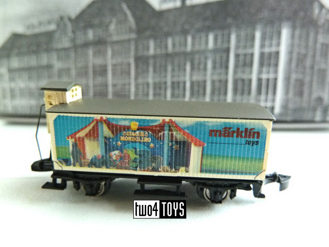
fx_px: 238
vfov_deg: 54.9
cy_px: 124
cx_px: 164
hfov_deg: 69.4
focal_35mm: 25
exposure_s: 1/15
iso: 400
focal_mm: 4.1
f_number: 3.3
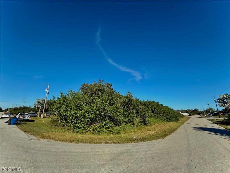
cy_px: 86
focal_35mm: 14
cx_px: 115
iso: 50
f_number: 2.2
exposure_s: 1/1901
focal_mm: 2.22
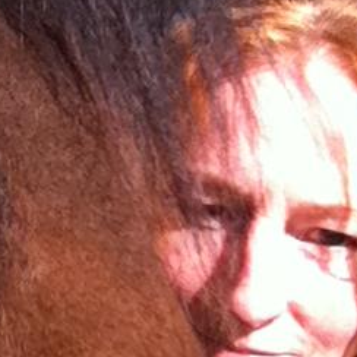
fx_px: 945
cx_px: 51
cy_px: 171
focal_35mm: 81
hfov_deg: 21.0
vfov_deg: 21.4
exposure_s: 1/2628
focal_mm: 3.85
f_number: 2.4
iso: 125
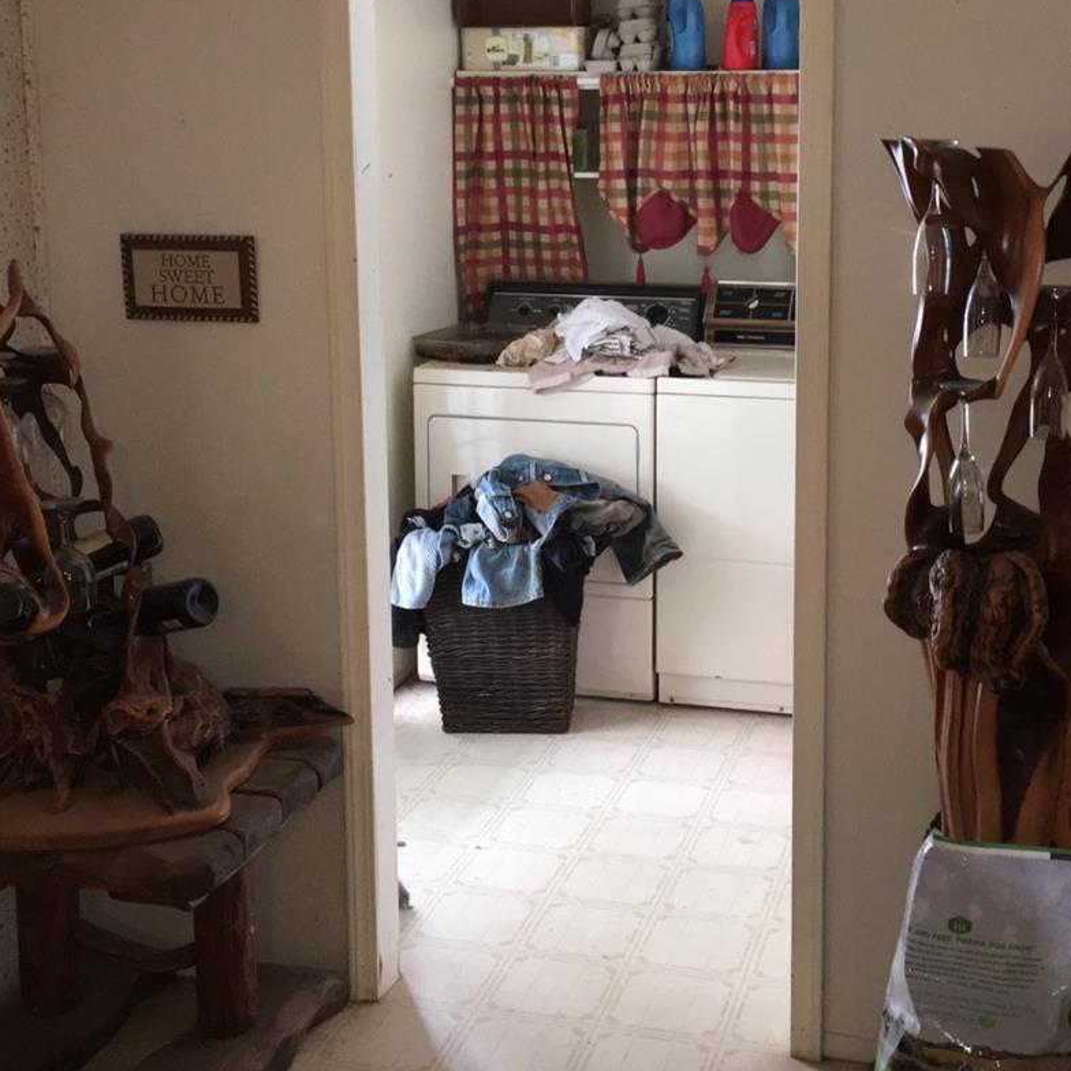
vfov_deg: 34.4
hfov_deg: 34.6
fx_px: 1715
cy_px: 376
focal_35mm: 49
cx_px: 630
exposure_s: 1/30
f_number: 2.2
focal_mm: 4.15
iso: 100
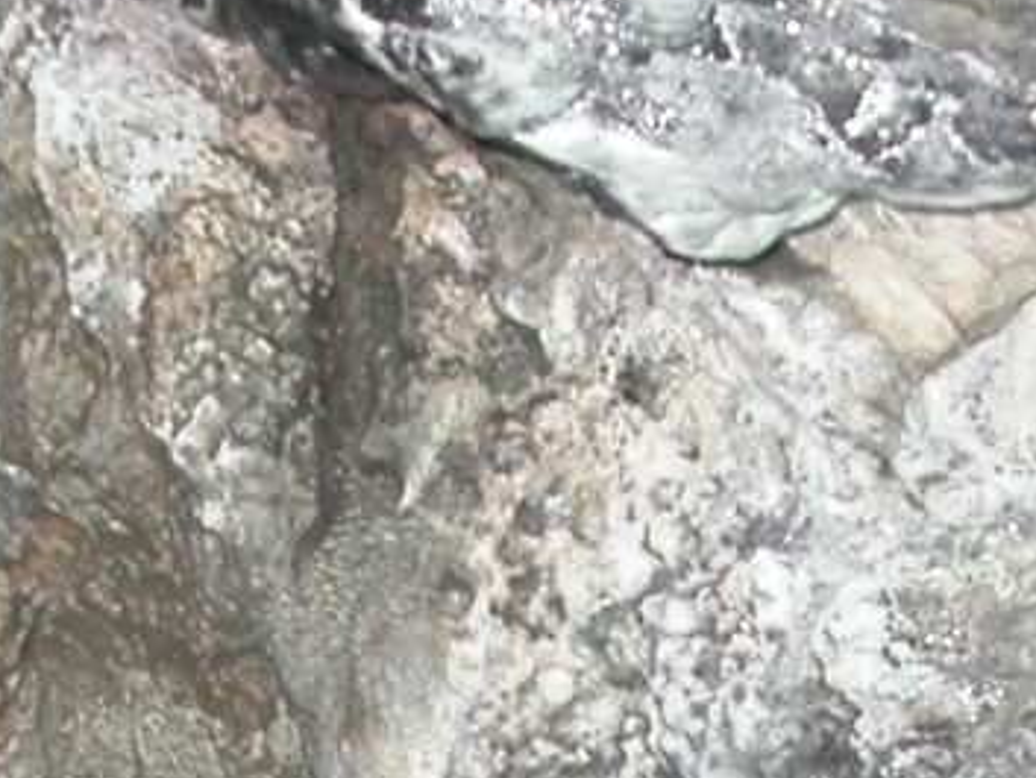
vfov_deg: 8.4
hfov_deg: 11.5
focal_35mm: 172
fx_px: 5149
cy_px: 1245
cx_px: 760
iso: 200
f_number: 2.6
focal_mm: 7.85
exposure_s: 2
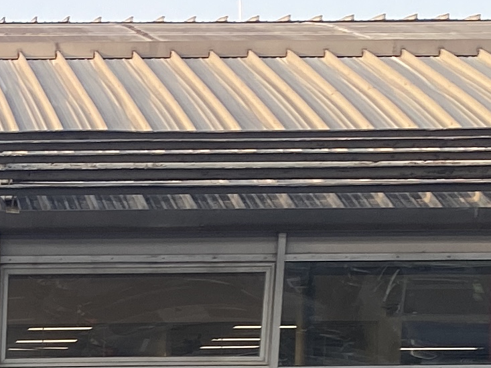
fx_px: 2029
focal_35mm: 143
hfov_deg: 12.9
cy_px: 827
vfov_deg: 9.4
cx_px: -284
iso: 32
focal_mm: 4.25
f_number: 1.8
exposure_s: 1/458
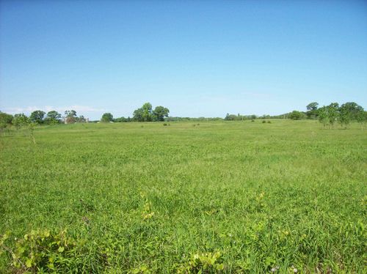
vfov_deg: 39.6
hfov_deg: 51.4
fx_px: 381
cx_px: 184
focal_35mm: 36
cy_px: 137
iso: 80
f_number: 4.8
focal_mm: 6
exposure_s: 1/587
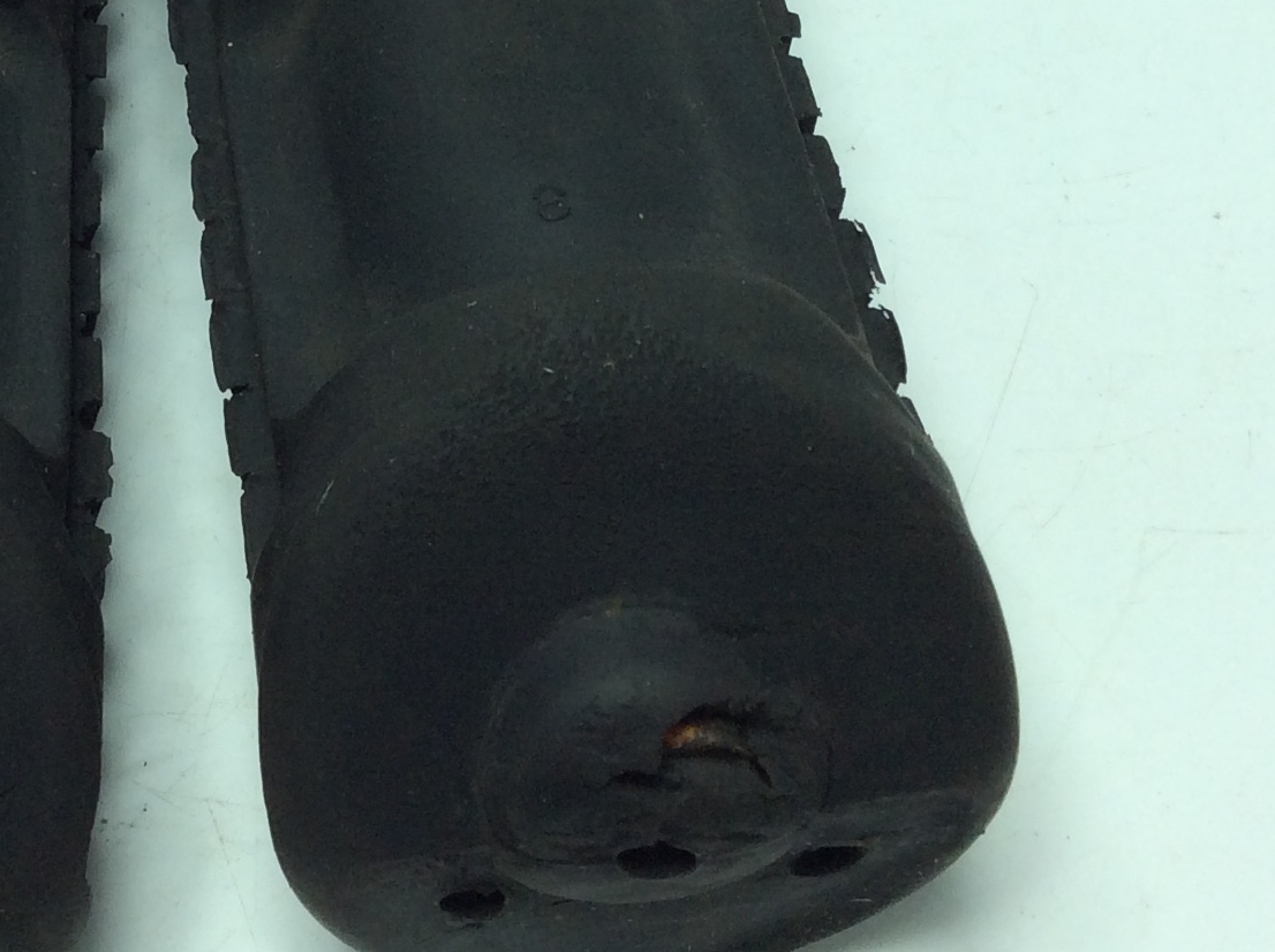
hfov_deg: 25.5
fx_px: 2758
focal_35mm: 75
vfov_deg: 19.2
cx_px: 209
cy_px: 77
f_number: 2.4
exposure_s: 1/384
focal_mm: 3.3
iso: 32
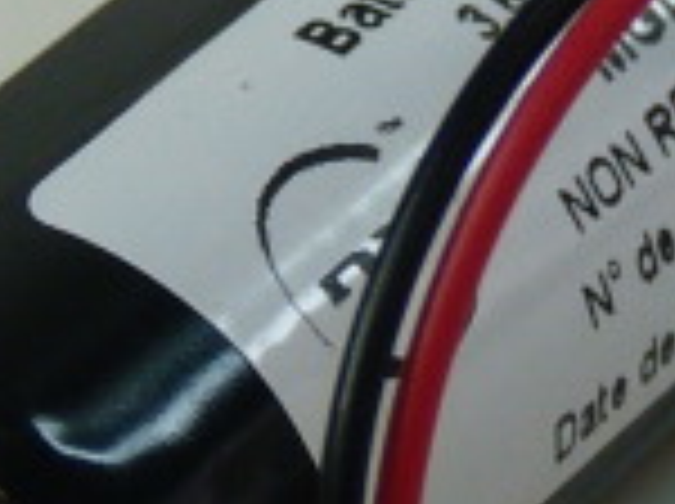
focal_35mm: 525
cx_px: 716
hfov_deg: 3.8
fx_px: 10221
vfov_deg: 2.8
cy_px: 230
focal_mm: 12.4
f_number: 3.4
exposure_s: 1/40
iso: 100
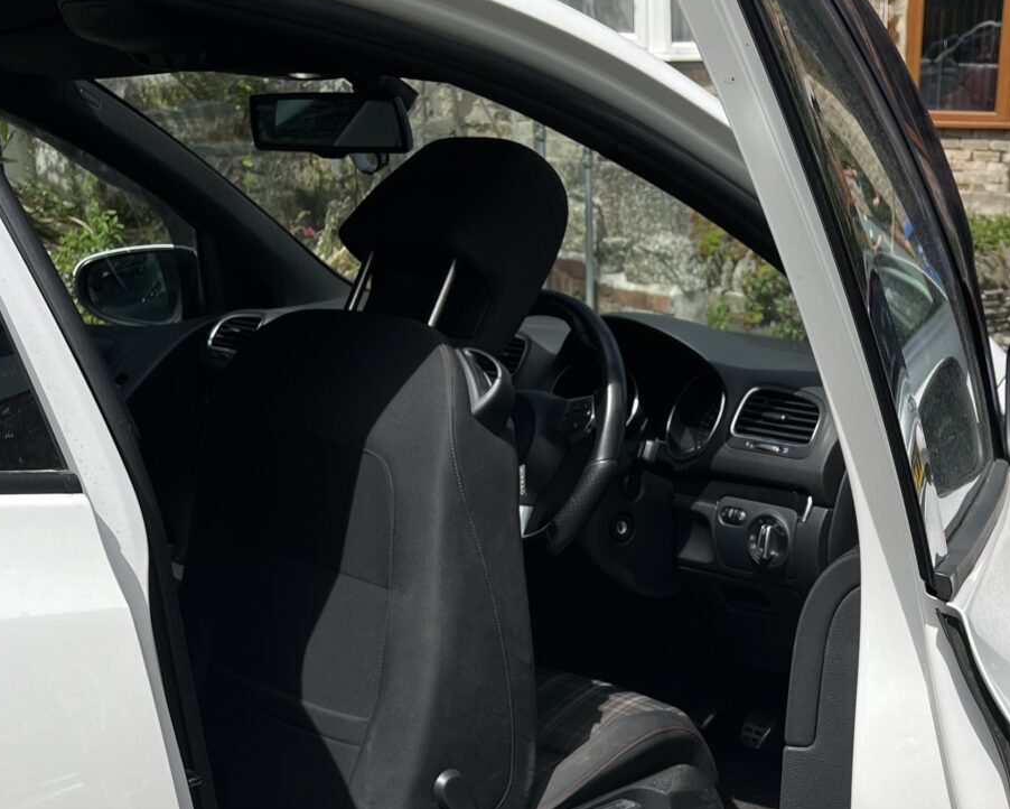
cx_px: 761
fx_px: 1615
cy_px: 852
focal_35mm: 54
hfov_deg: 34.0
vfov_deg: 26.3
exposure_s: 1/4149
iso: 50
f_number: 1.6
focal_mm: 5.1
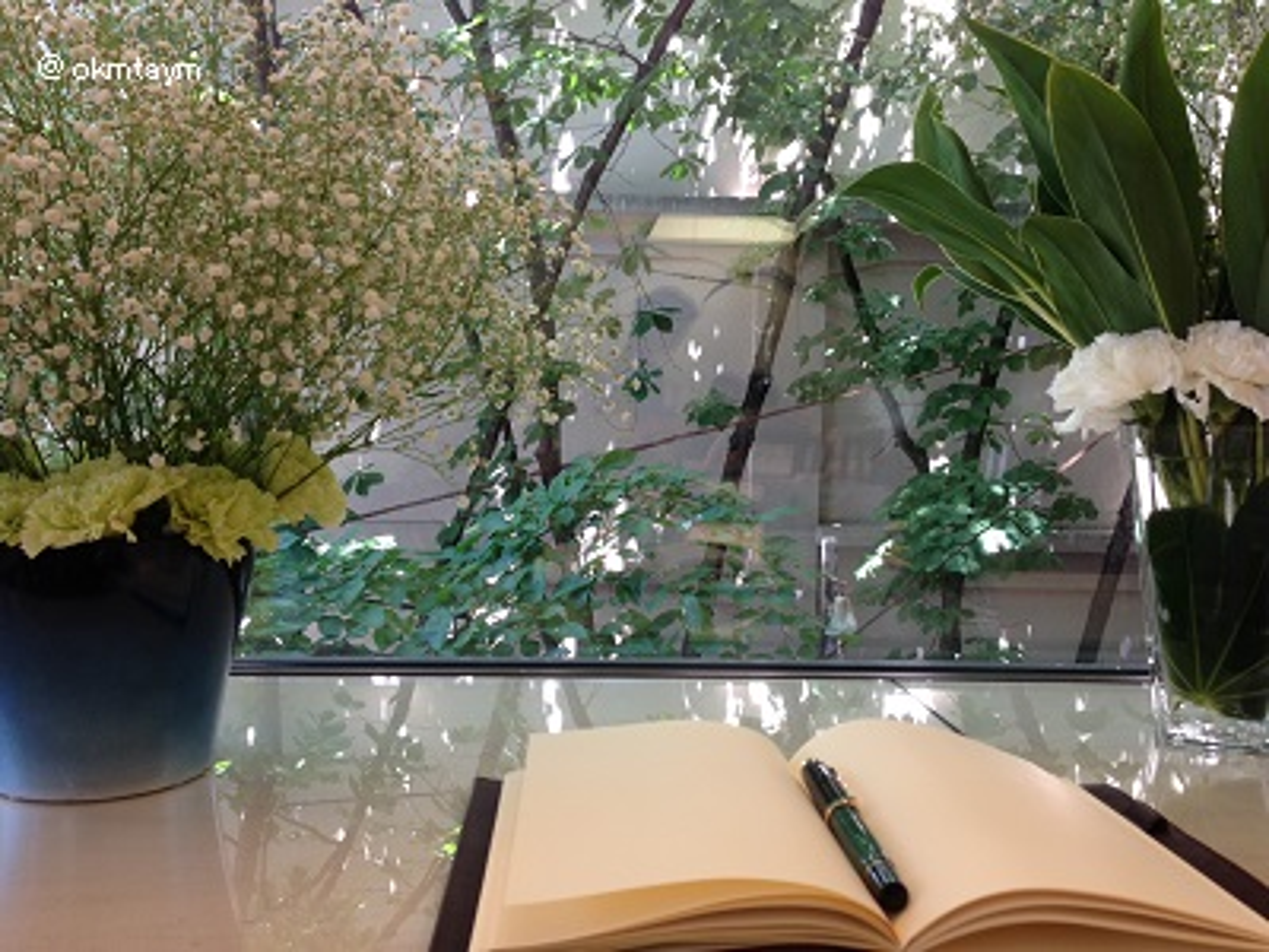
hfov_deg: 55.4
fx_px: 1210
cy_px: 476
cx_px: 634
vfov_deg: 42.9
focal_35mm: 33
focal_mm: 4.13
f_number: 2.4
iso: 50
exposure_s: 1/30
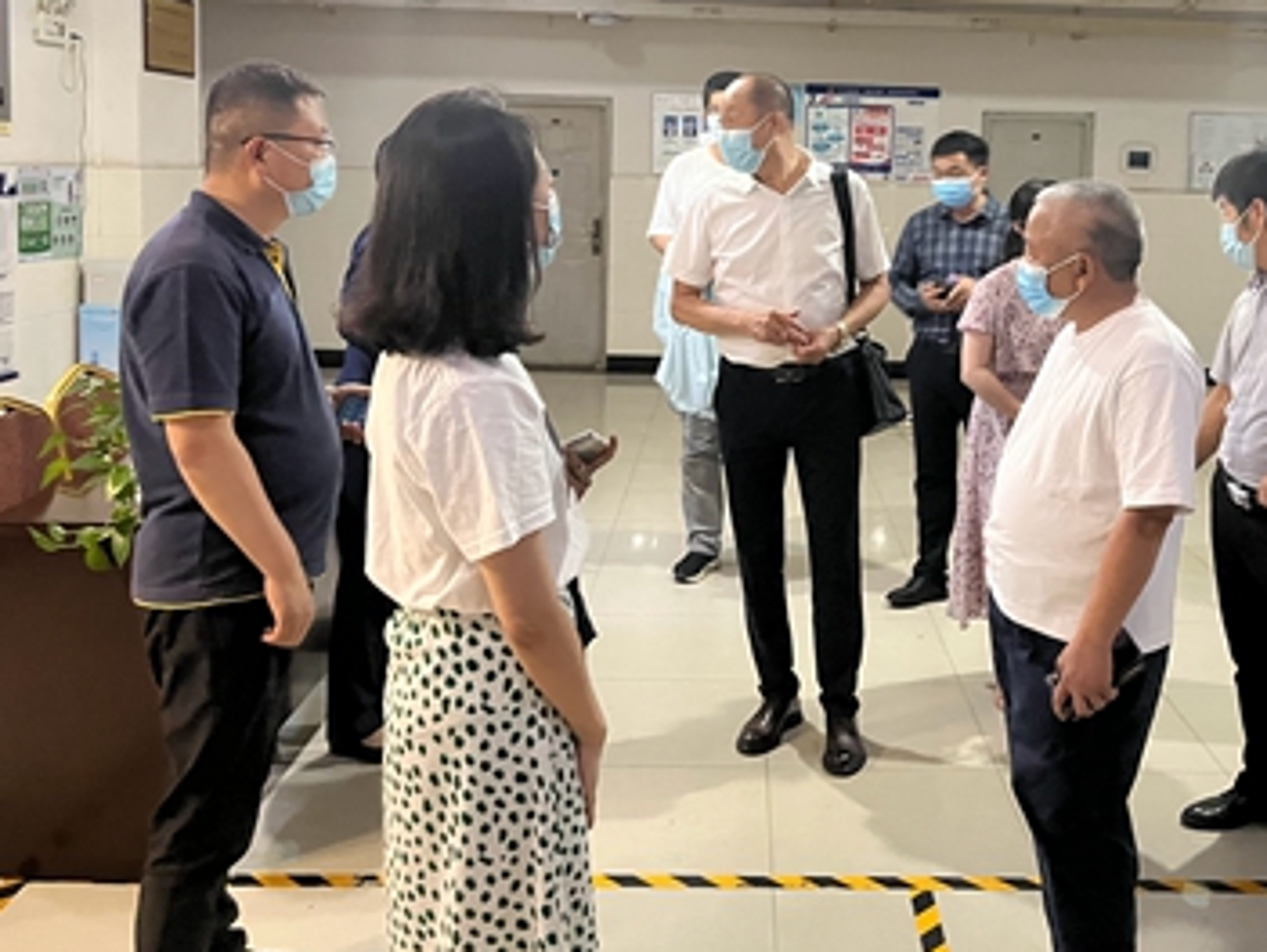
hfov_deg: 49.6
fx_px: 1356
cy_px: 290
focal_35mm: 37
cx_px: 787
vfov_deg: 38.1
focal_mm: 5.1
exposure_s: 1/33
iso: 500
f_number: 1.6
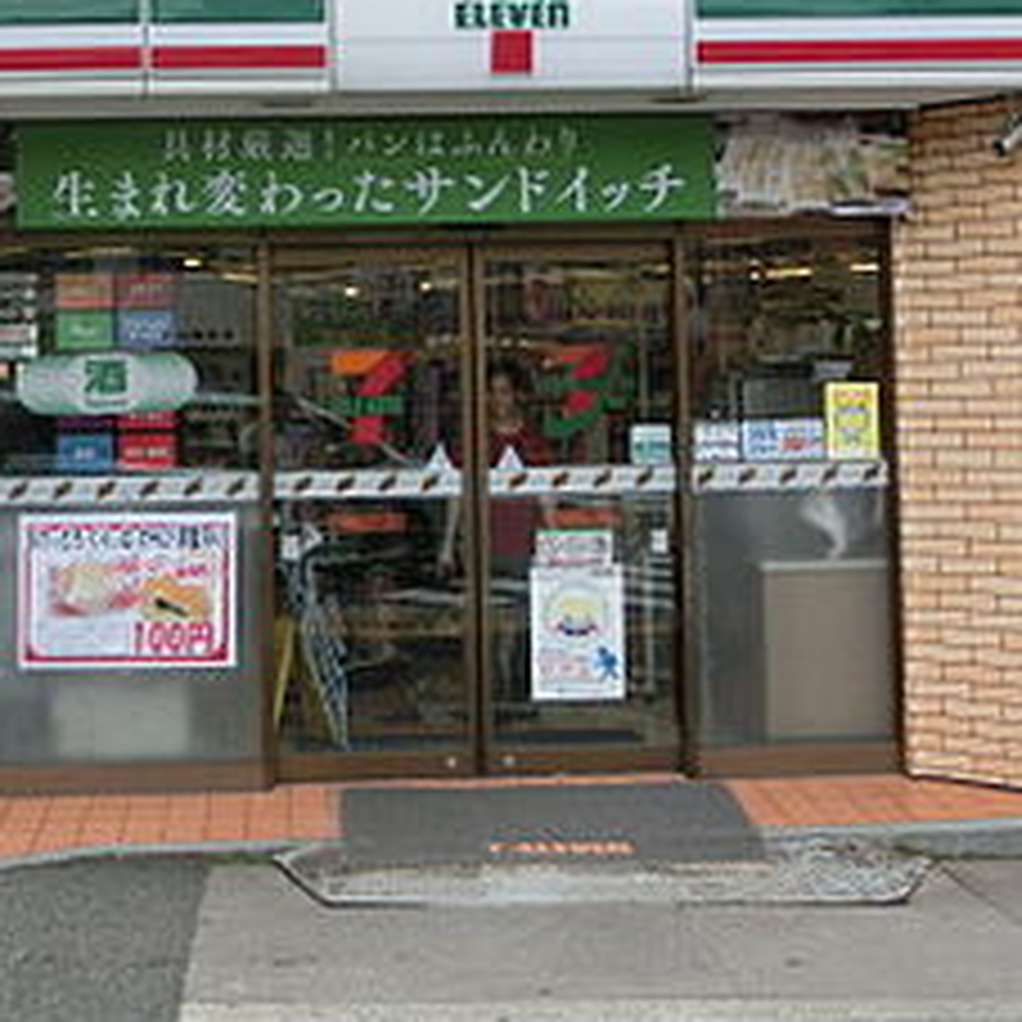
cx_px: 401
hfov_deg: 30.5
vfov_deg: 30.0
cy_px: 252
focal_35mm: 56
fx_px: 1871
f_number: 3
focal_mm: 4.24
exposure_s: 1/320
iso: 80
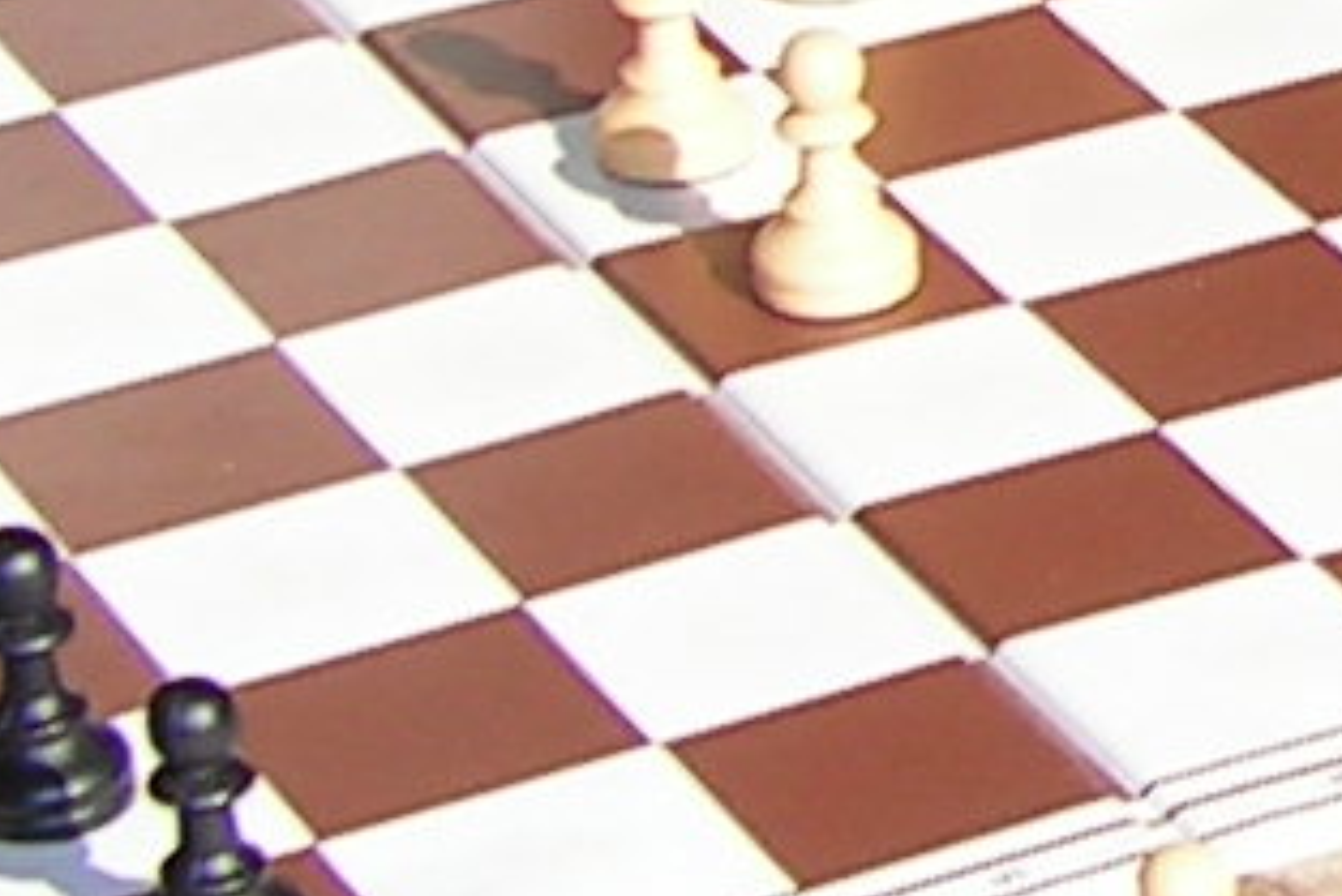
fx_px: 9137
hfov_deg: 7.9
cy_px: -497
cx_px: 3087
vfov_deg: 5.6
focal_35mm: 245
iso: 64
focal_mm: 6
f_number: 3.2
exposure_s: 1/1000
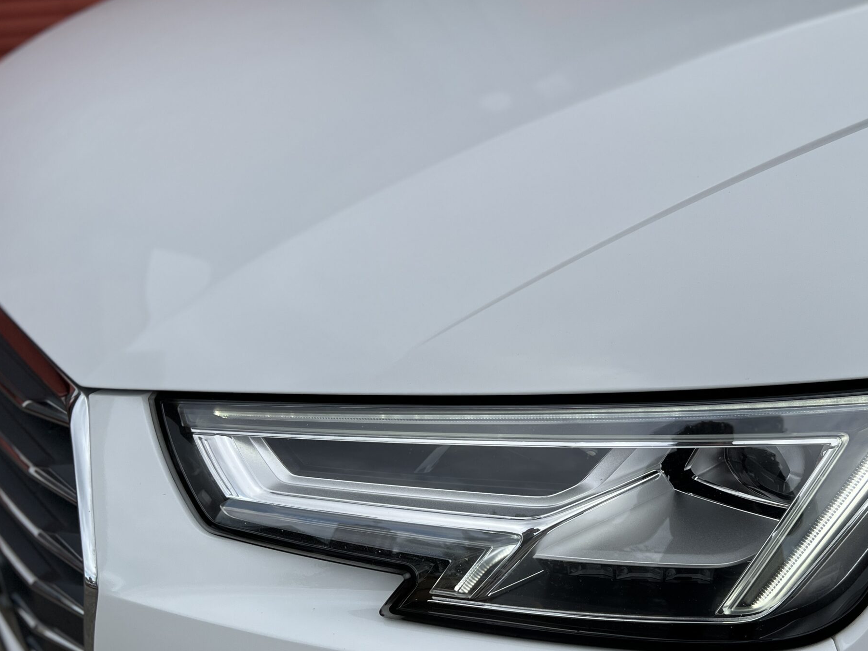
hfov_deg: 49.3
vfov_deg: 38.2
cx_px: 577
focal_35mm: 37
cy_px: 442
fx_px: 928
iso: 50
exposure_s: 1/2571
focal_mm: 5.7
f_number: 1.5
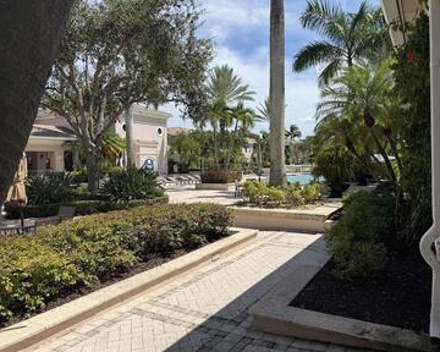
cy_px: 174
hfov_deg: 65.9
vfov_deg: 54.9
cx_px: 237
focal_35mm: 26
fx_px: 339
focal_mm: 6.76
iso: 80
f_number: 1.78
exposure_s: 1/5319
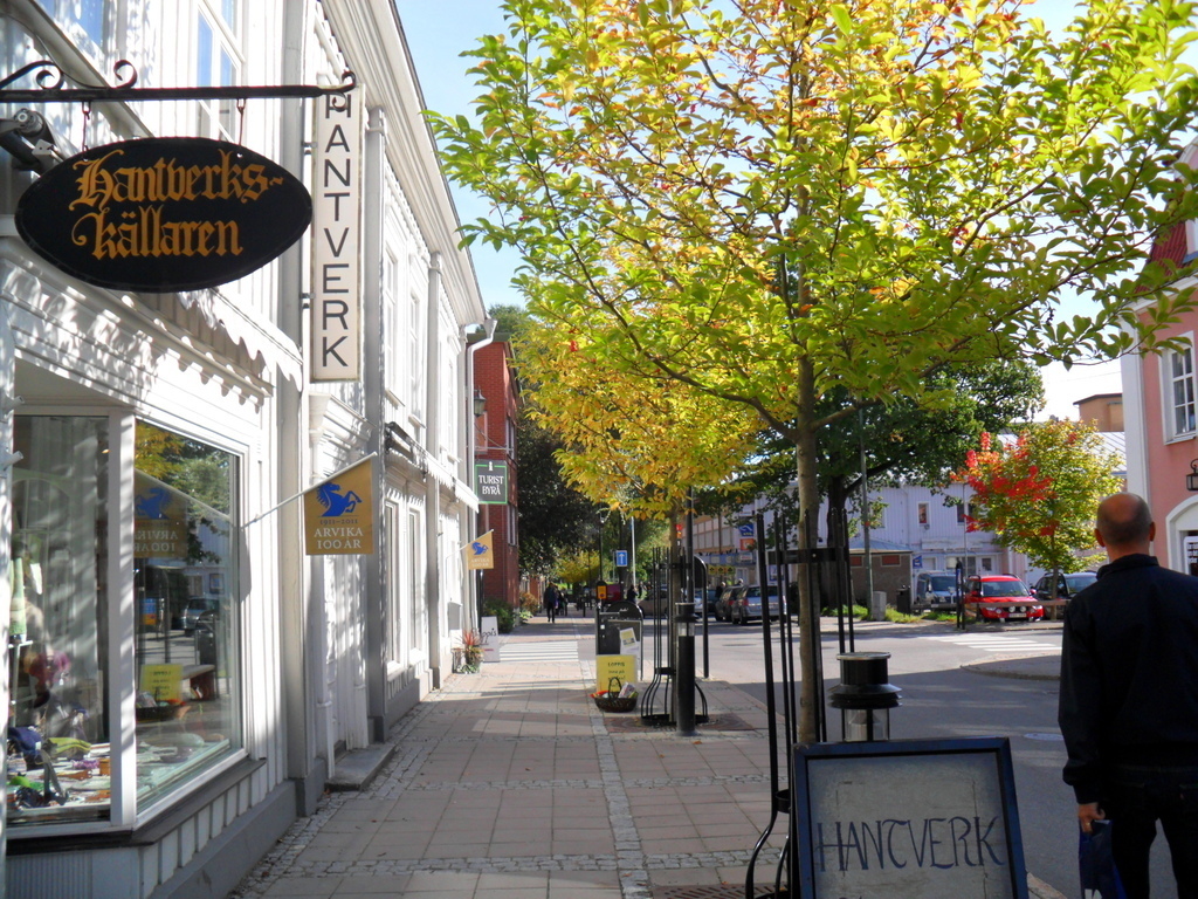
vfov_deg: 40.7
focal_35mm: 35
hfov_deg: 52.6
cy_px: 450
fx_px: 1211
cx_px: 599
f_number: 3
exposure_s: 1/750
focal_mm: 6.3
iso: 80
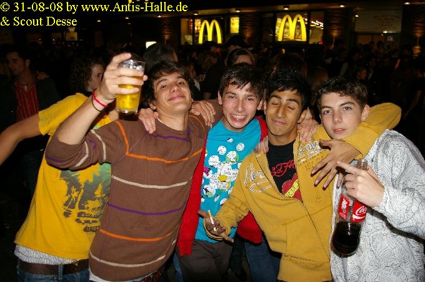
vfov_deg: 41.6
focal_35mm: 32
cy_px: 141
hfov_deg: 59.5
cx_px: 212
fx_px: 372
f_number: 4
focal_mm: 21
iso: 200
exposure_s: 1/30
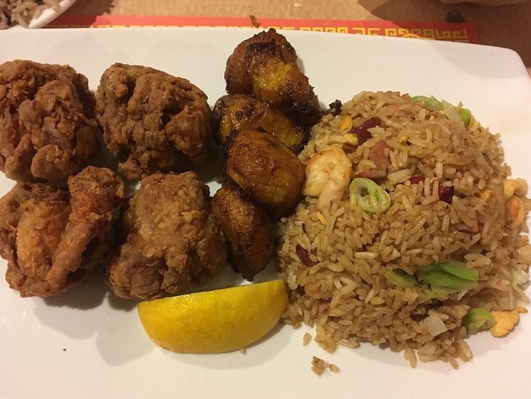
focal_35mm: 31
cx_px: 253
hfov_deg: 58.3
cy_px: 206
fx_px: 476
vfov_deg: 45.5
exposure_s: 1/15
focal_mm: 4.15
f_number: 2.2
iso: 250
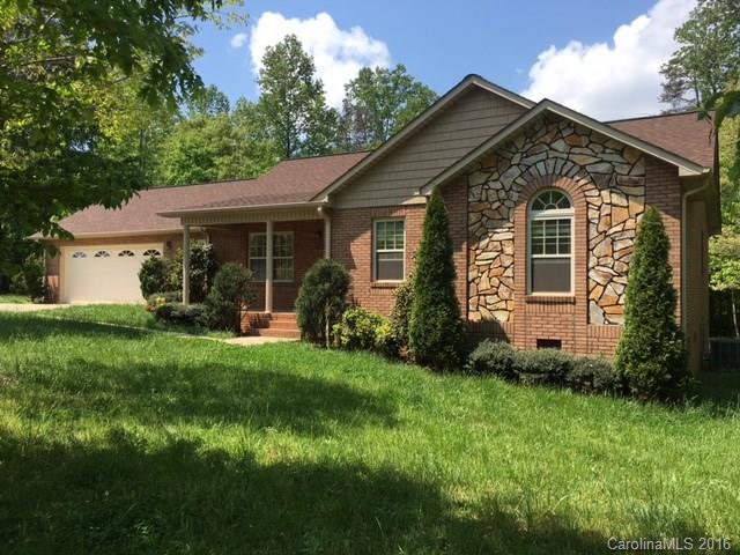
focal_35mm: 29
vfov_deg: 48.2
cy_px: 278
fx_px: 620
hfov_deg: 61.7
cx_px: 370
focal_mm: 4.15
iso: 25
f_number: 2.2
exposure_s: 1/916
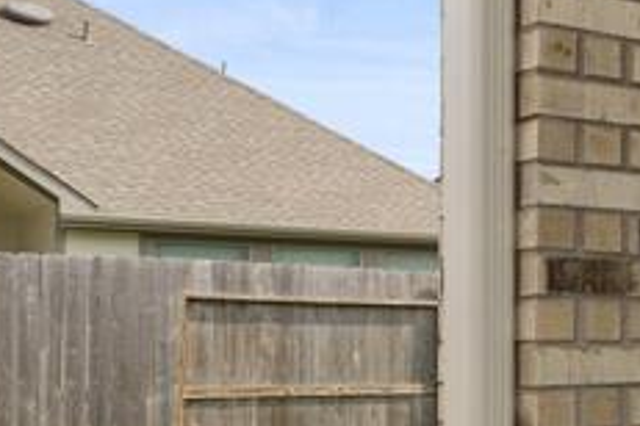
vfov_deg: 18.5
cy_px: 332
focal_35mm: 73
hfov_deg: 20.0
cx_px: 1158
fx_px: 1302
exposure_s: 1/400
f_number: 9
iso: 320
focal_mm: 16.5
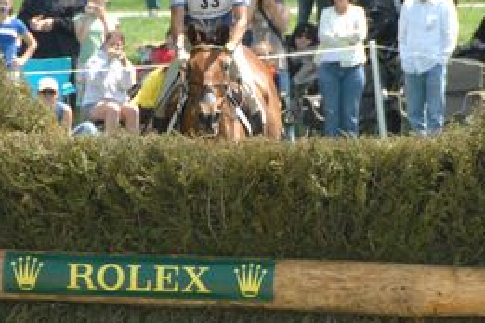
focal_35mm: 734
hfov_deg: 2.8
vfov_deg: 1.9
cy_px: 105
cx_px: 216
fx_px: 9888
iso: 500
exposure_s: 1/500
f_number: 6
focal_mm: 200
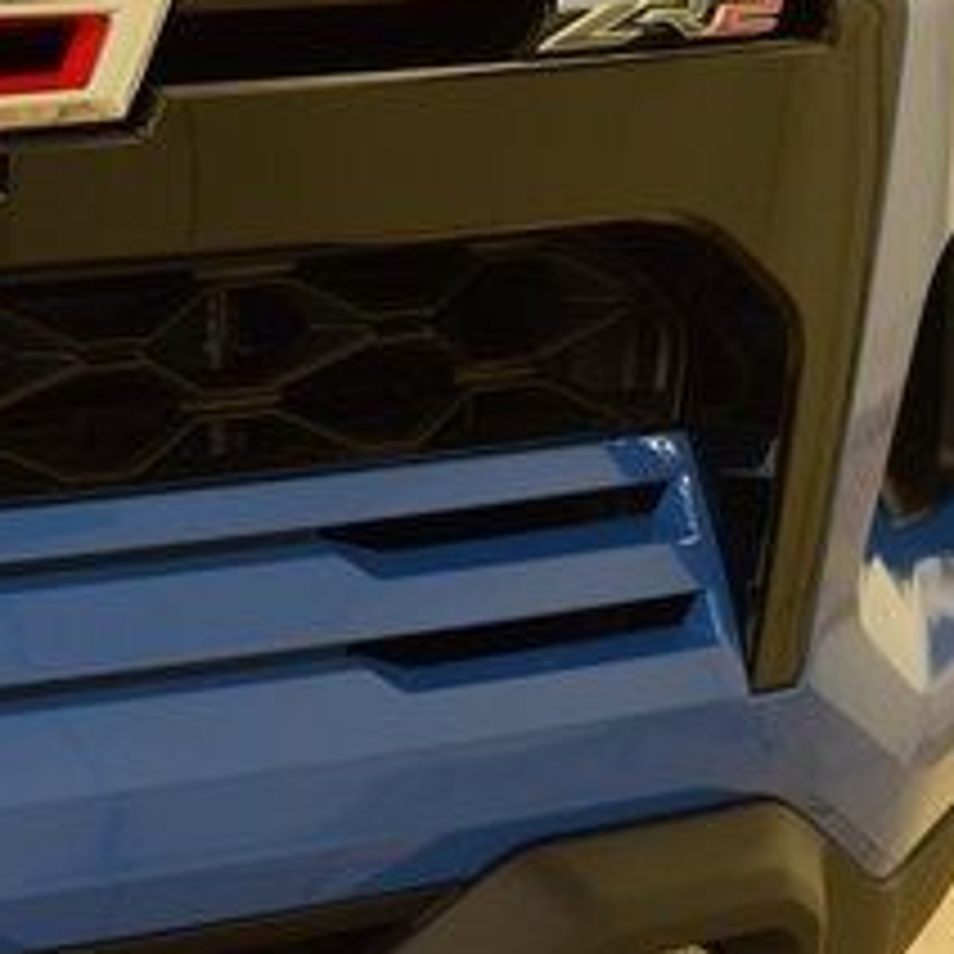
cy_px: 137
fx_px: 7452
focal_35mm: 239
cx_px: -266
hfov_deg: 7.3
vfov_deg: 7.3
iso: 1100
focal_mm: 62
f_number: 7.1
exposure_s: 1/30
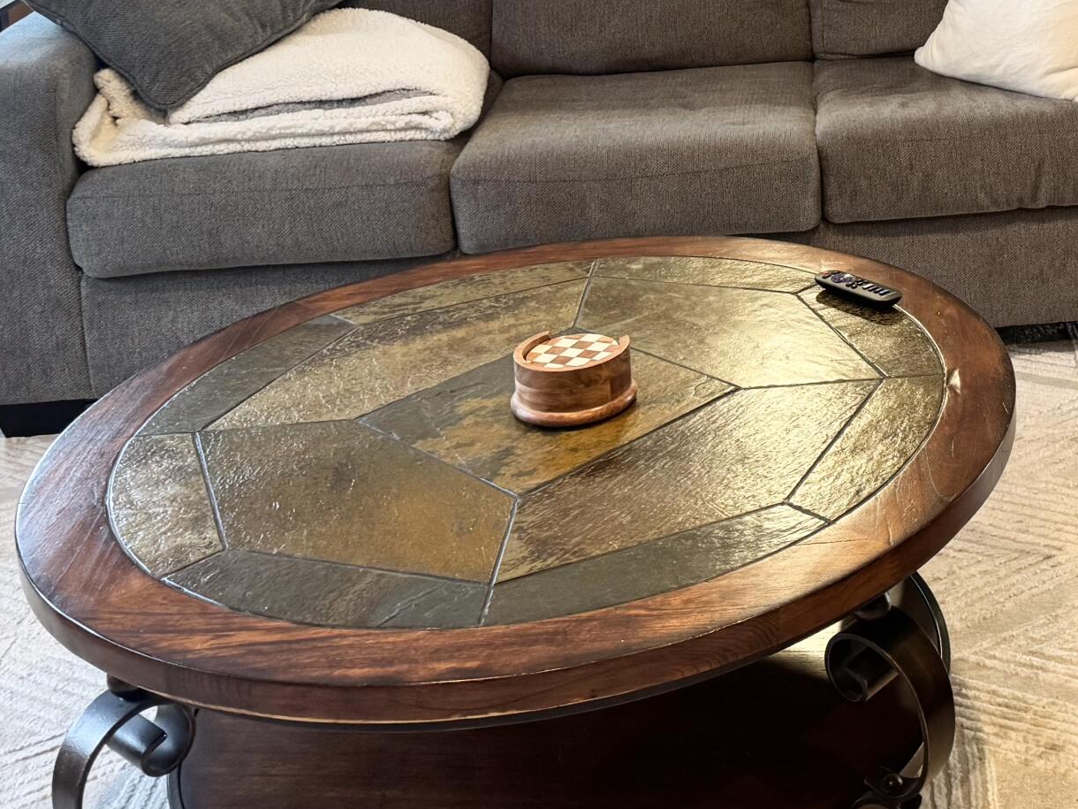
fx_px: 1837
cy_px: -84
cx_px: 1084
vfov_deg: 23.3
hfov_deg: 30.4
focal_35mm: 59
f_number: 1.78
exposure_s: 1/60
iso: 200
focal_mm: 6.76
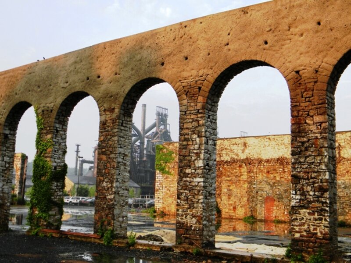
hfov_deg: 45.8
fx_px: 416
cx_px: 176
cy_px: 132
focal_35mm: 41
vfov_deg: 35.1
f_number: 3.8
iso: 80
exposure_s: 1/120
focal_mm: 7.3
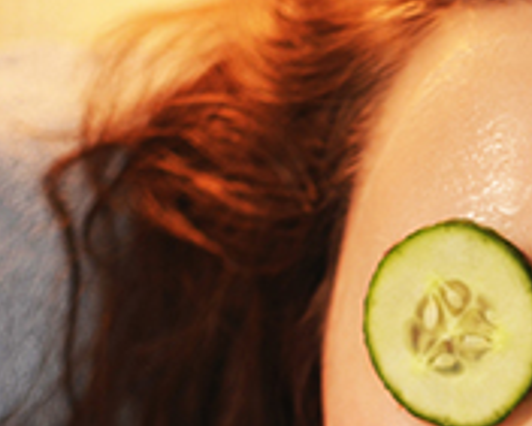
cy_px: 458
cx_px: 789
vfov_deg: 9.2
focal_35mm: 168
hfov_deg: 11.1
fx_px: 2640
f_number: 1.8
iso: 400
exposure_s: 1/13
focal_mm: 35
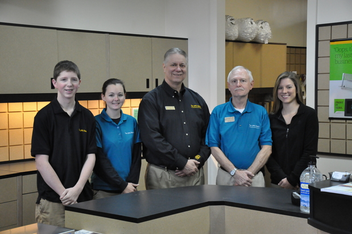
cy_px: 117
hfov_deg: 31.9
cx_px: 176
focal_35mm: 63
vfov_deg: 21.5
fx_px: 615
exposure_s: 1/125
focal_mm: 42
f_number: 4.8
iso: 3200
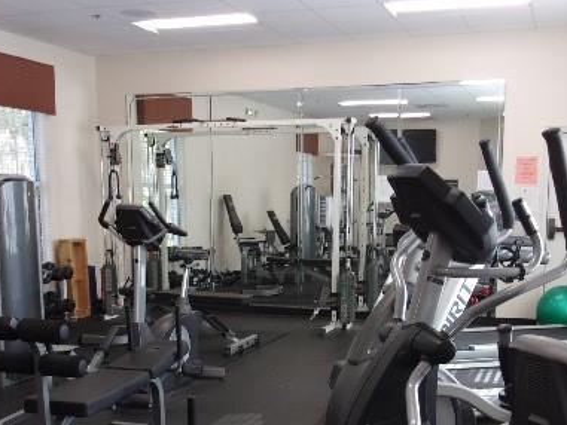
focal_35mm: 47
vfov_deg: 30.3
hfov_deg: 40.4
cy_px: 330
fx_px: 770
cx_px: 290
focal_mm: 5.1
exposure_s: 1/34
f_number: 3.9
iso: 101
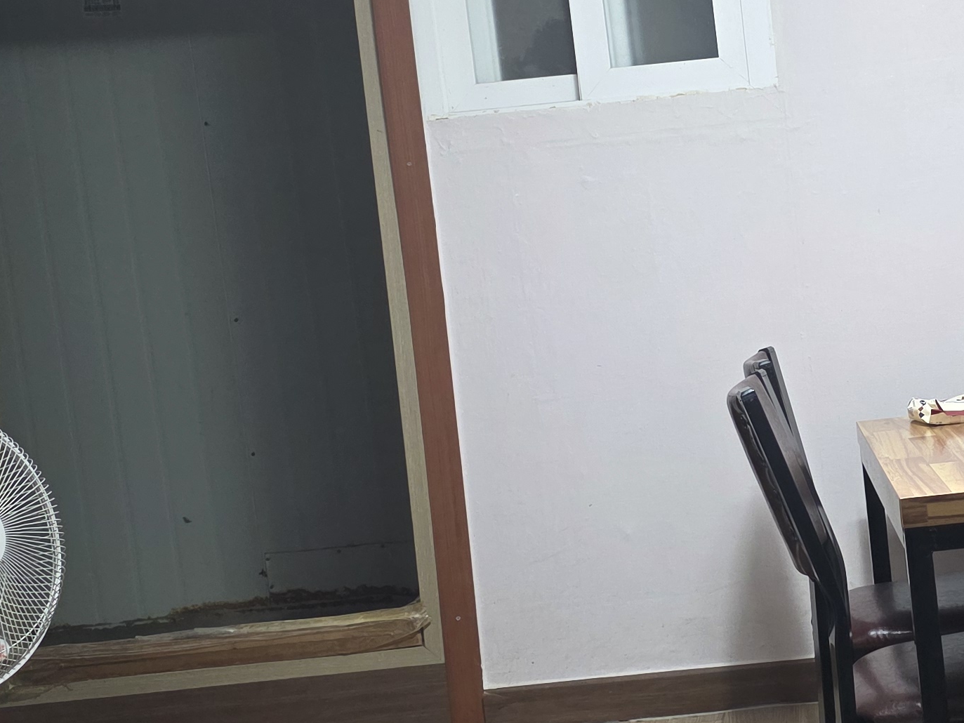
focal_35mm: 67
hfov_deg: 27.8
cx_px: 890
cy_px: 342
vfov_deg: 21.9
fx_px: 1866
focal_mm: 6.3
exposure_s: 1/120
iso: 320
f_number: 1.7
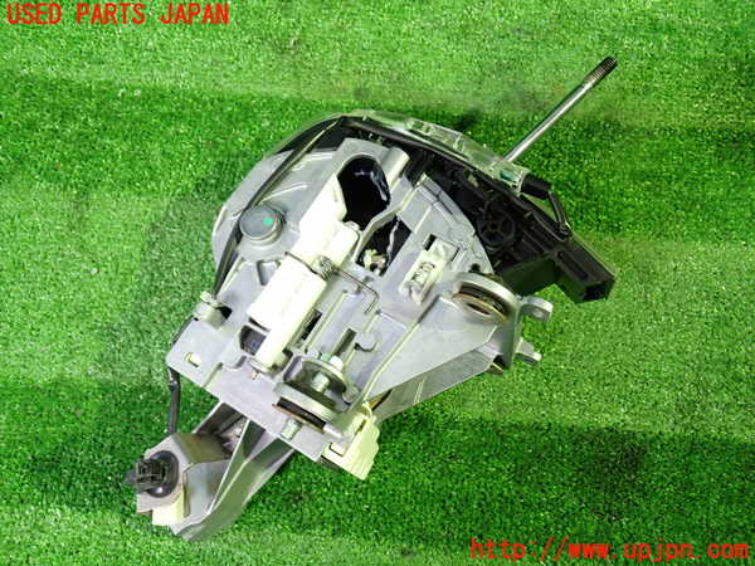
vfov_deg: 46.8
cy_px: 283
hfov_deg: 60.0
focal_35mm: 30
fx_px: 654
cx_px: 378
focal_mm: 5.4
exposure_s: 1/30
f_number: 2.3
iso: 500
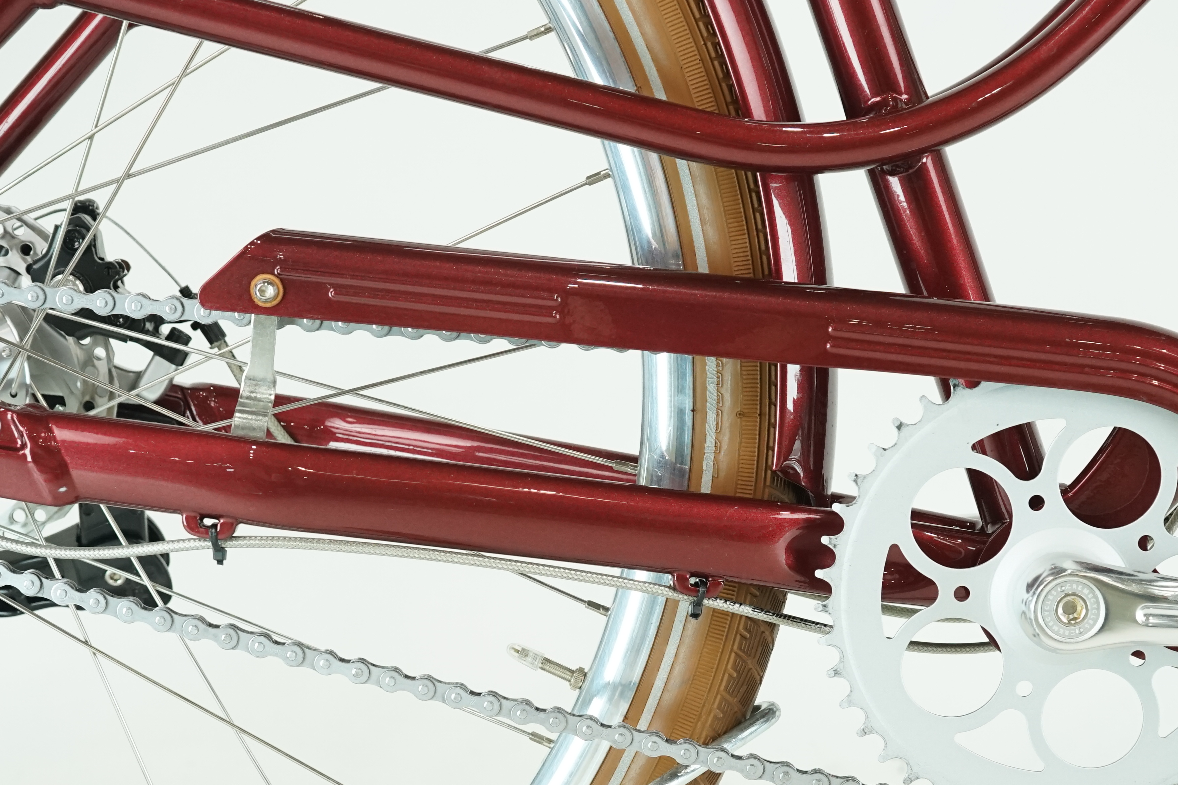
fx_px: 2290
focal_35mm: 70
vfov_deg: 19.3
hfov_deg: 28.8
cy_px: 613
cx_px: 659
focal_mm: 41
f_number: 5.6
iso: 1600
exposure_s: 1/200
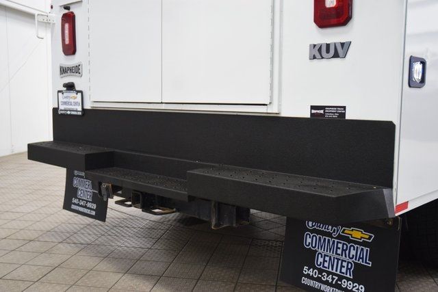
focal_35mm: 38
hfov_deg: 51.3
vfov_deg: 35.5
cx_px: 219
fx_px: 456
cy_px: 146
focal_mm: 25
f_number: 4
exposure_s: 1/60
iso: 1600
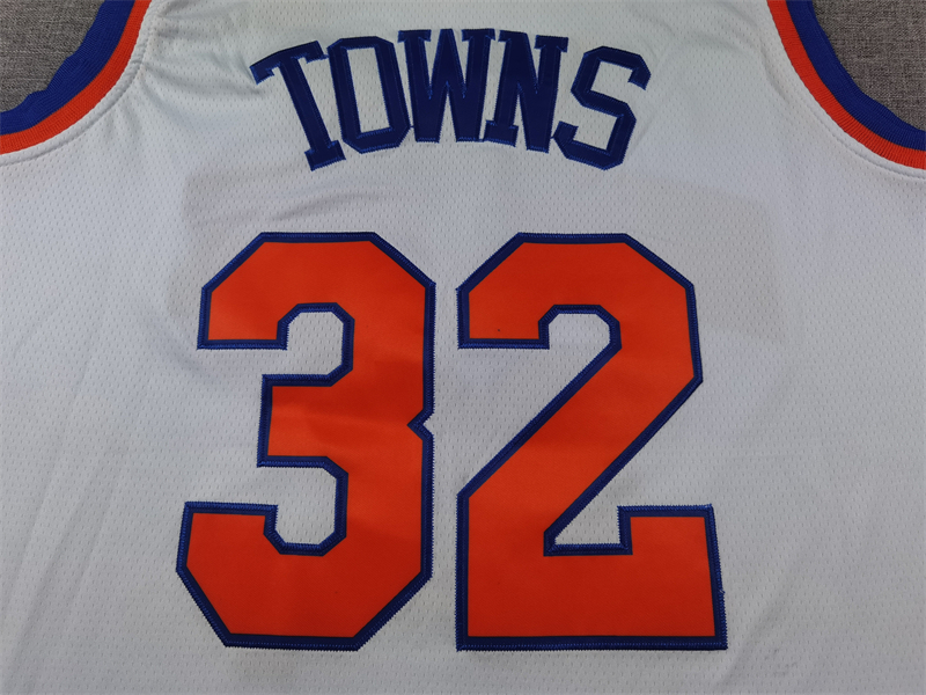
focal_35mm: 27
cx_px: 463
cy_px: 348
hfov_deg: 65.3
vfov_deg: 51.4
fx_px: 722
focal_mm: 6.71
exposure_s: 1/355
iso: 50
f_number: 1.9
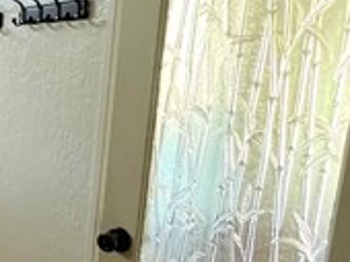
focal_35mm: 49
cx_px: -165
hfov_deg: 27.7
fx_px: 495
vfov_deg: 29.5
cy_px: 163
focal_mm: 1.57
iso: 640
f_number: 1.8
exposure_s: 1/60
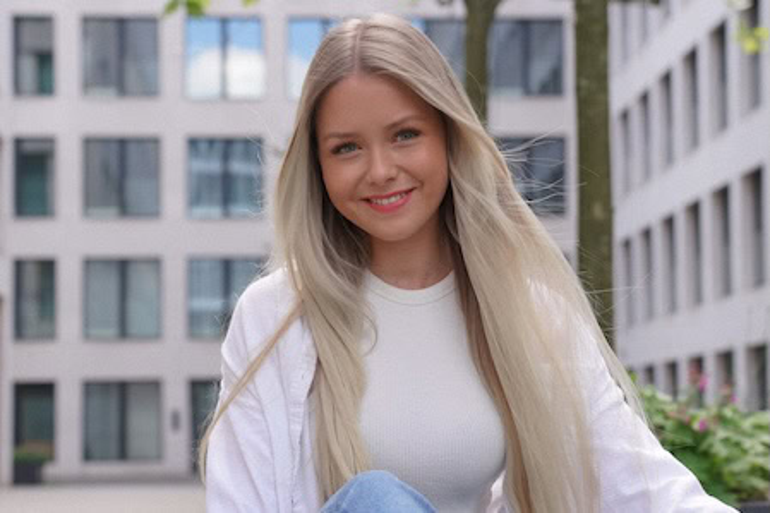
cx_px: 385
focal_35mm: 58
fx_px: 1240
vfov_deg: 23.4
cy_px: 256
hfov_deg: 34.5
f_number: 4
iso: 100
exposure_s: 1/160
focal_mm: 58
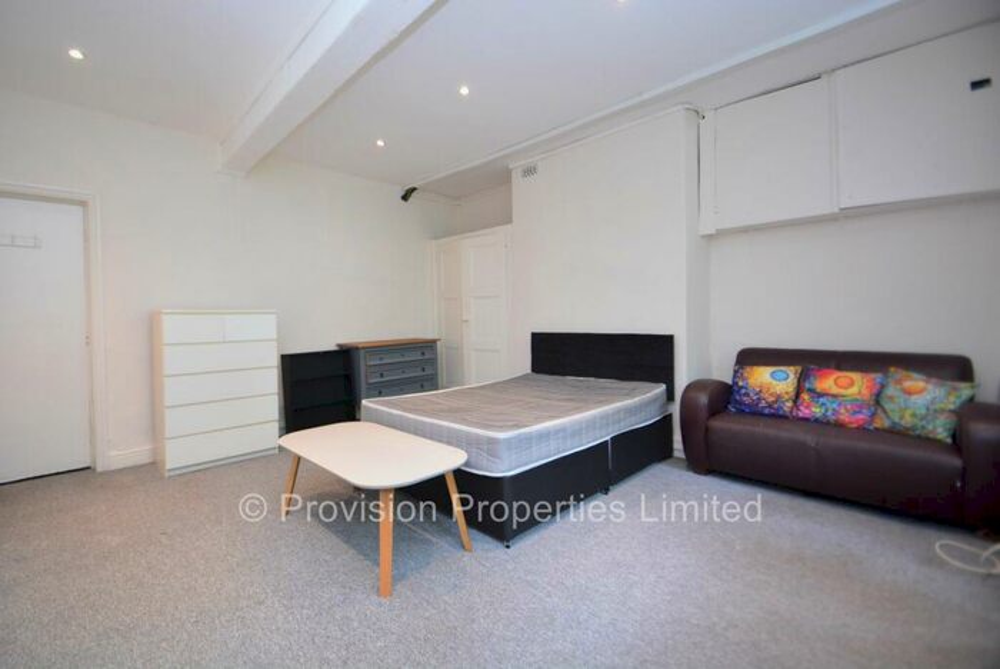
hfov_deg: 100.3
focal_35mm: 15
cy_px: 334
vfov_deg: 77.4
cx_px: 500
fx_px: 417
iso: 800
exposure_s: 1/30
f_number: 3.5
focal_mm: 10
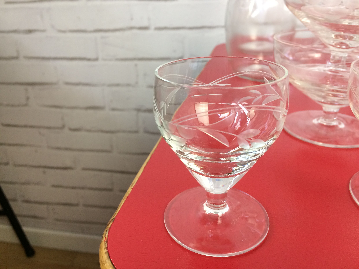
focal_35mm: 29
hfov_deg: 61.7
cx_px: 180
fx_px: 301
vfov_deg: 48.2
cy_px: 134
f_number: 2.2
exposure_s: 1/33
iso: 64
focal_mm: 4.15
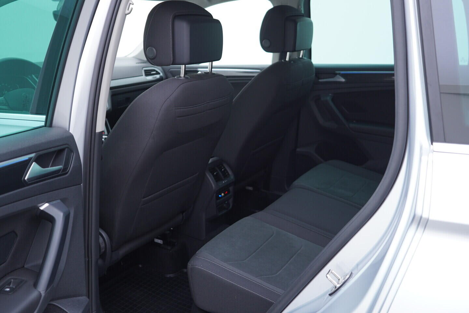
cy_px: 156
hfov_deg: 53.1
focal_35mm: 36
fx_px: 469
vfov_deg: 36.9
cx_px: 234
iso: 160
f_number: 2.8
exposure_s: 1/40
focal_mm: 24
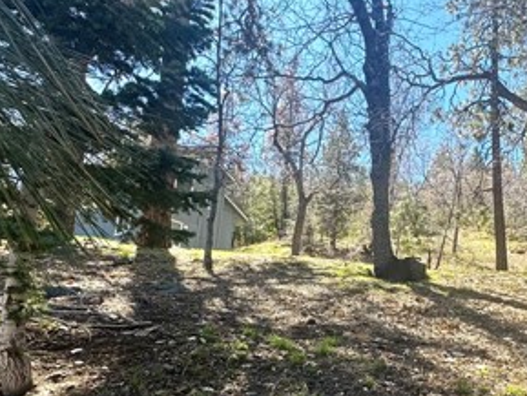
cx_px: 367
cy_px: 277
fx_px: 472
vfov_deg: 44.5
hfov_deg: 56.6
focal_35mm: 31
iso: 40
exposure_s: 1/438
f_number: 2.2
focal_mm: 2.22
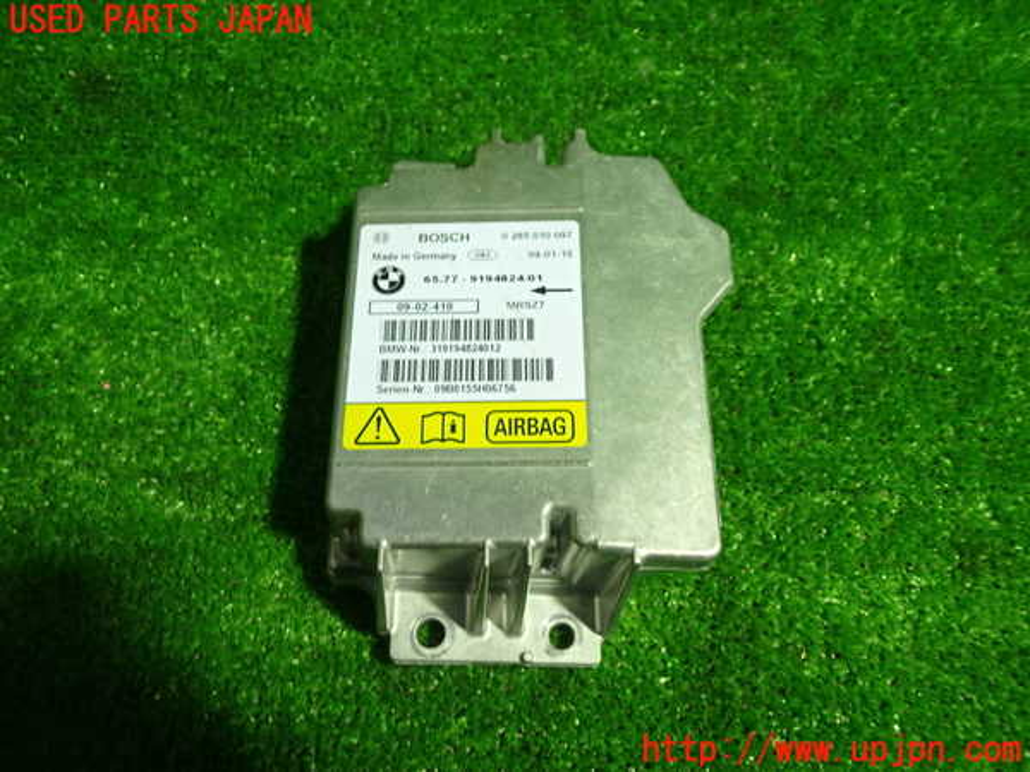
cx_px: 515
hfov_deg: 60.0
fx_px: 893
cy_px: 386
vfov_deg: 46.8
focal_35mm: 30
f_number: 2.3
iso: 200
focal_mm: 5.4
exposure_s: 1/30
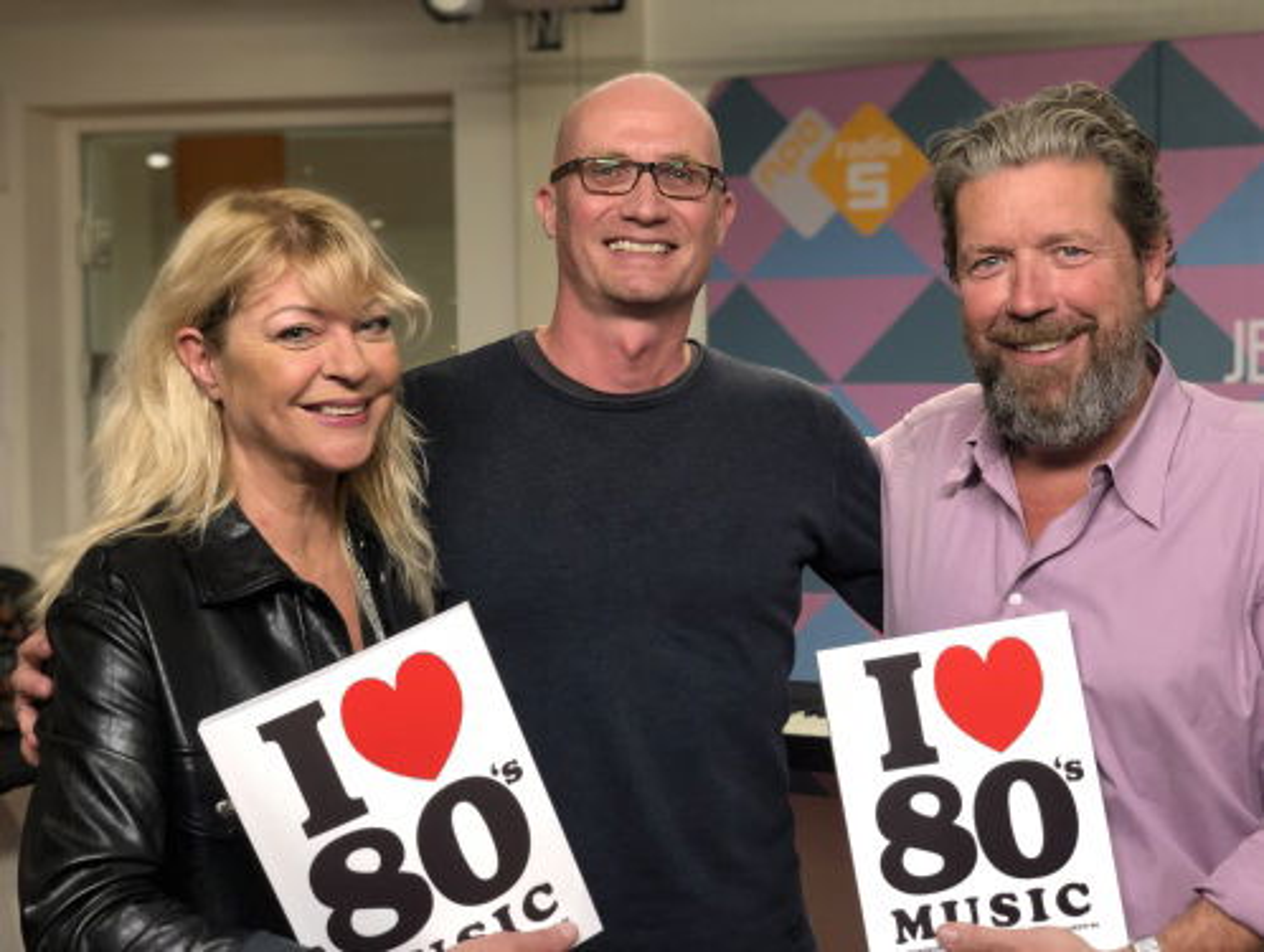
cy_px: 476
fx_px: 1902
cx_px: 632
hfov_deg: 36.8
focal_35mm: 52
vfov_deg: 28.1
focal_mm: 6
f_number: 2.4
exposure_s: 1/50
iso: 100
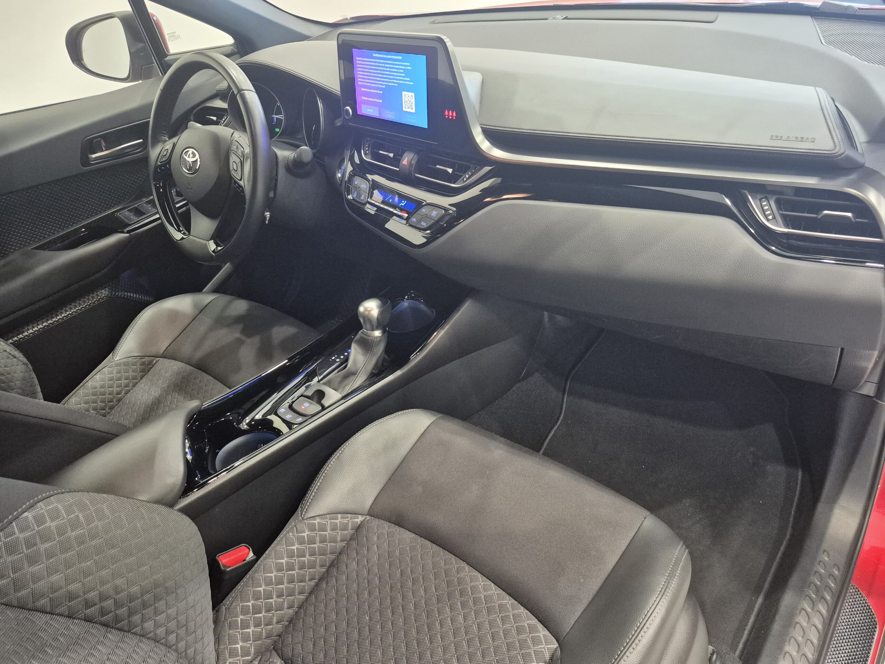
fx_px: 588
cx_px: 442
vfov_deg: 58.9
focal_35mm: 23
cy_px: 332
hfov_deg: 73.9
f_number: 1.8
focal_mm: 5.4
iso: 1250
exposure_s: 1/100
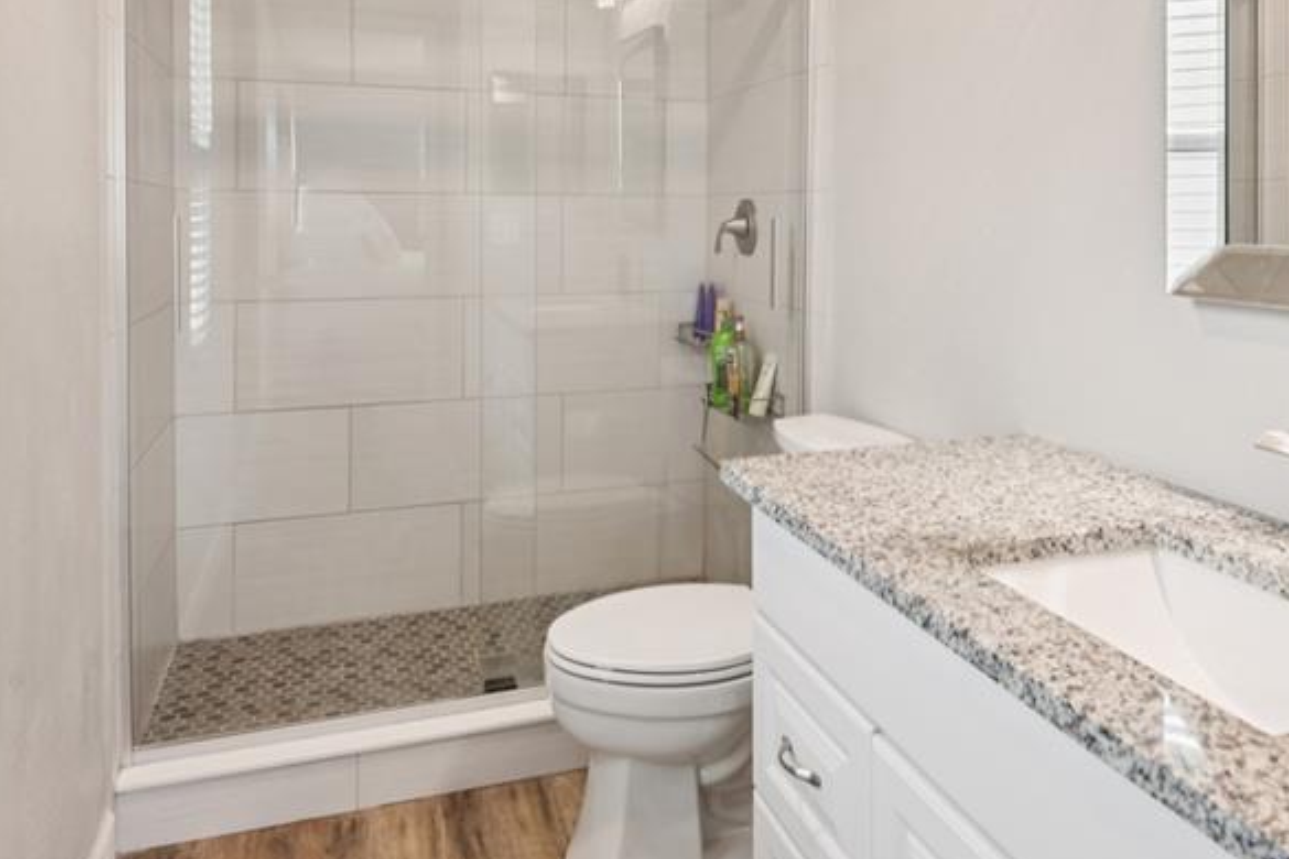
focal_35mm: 28
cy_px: 216
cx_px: 714
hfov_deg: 65.3
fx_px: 1002
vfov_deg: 44.8
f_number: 8
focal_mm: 16
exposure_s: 1/30
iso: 400
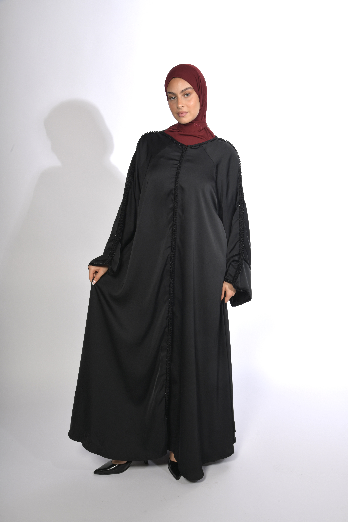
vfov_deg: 44.5
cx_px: 174
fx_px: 638
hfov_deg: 30.5
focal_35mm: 44
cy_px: 261
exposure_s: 1/200
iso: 160
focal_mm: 44
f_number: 16
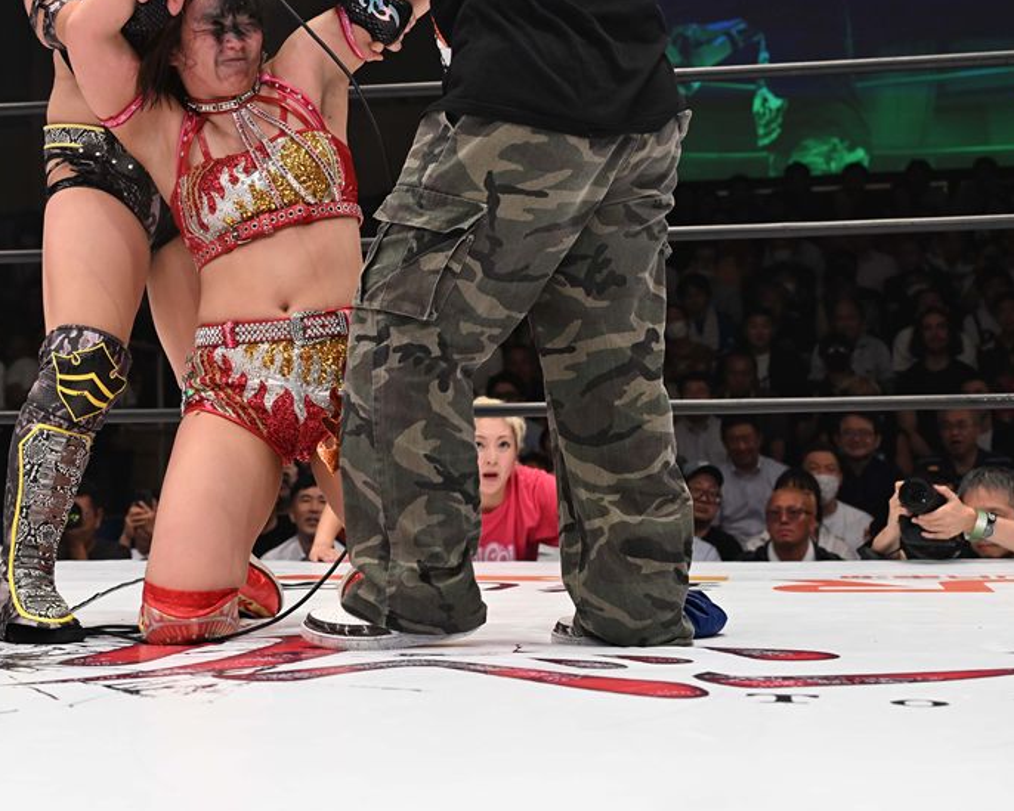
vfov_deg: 23.7
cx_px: 334
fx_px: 1921
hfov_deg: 29.4
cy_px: 229
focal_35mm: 64
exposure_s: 1/800
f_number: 4
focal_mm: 39
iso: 1250
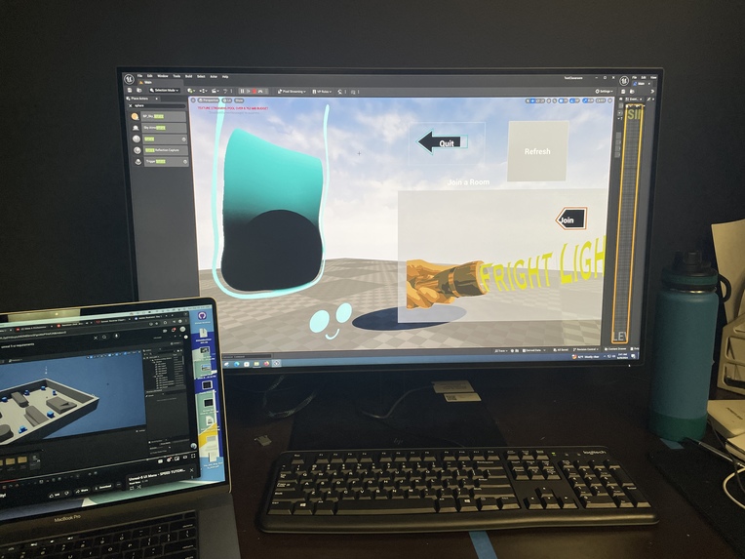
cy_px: 280
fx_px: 560
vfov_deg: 53.1
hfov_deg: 67.3
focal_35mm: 26
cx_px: 372
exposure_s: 1/120
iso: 125
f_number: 1.6
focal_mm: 4.2
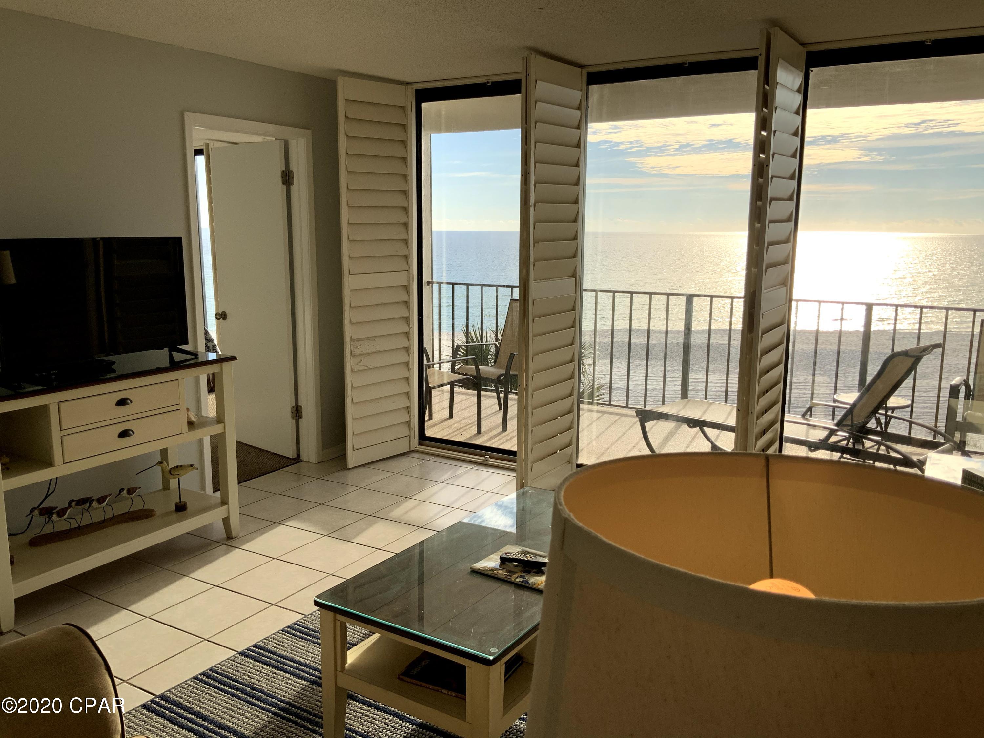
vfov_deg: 48.2
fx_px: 824
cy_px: 369
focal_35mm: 29
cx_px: 492
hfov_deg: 61.7
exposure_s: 1/944
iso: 16
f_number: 1.8
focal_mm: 3
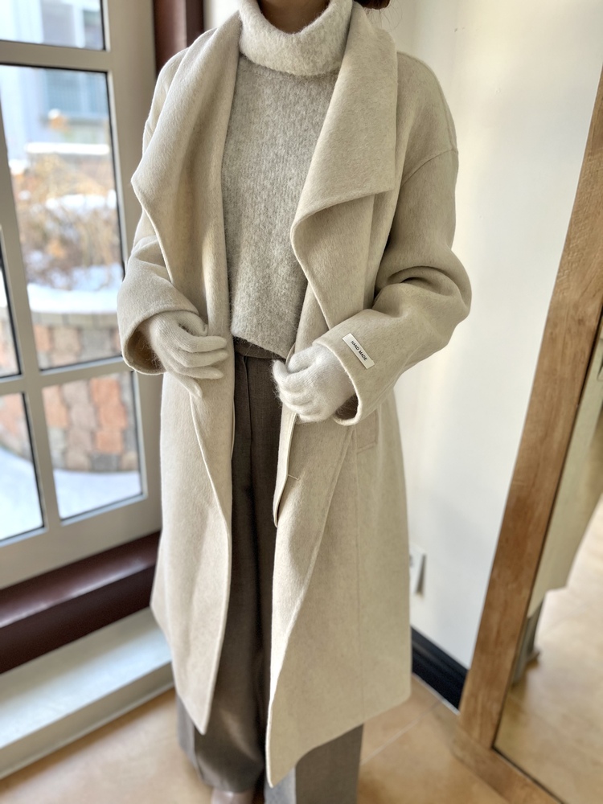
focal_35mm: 26
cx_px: 302
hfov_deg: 53.1
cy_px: 402
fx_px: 604
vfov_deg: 67.3
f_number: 1.6
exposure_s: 1/121
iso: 80
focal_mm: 5.1
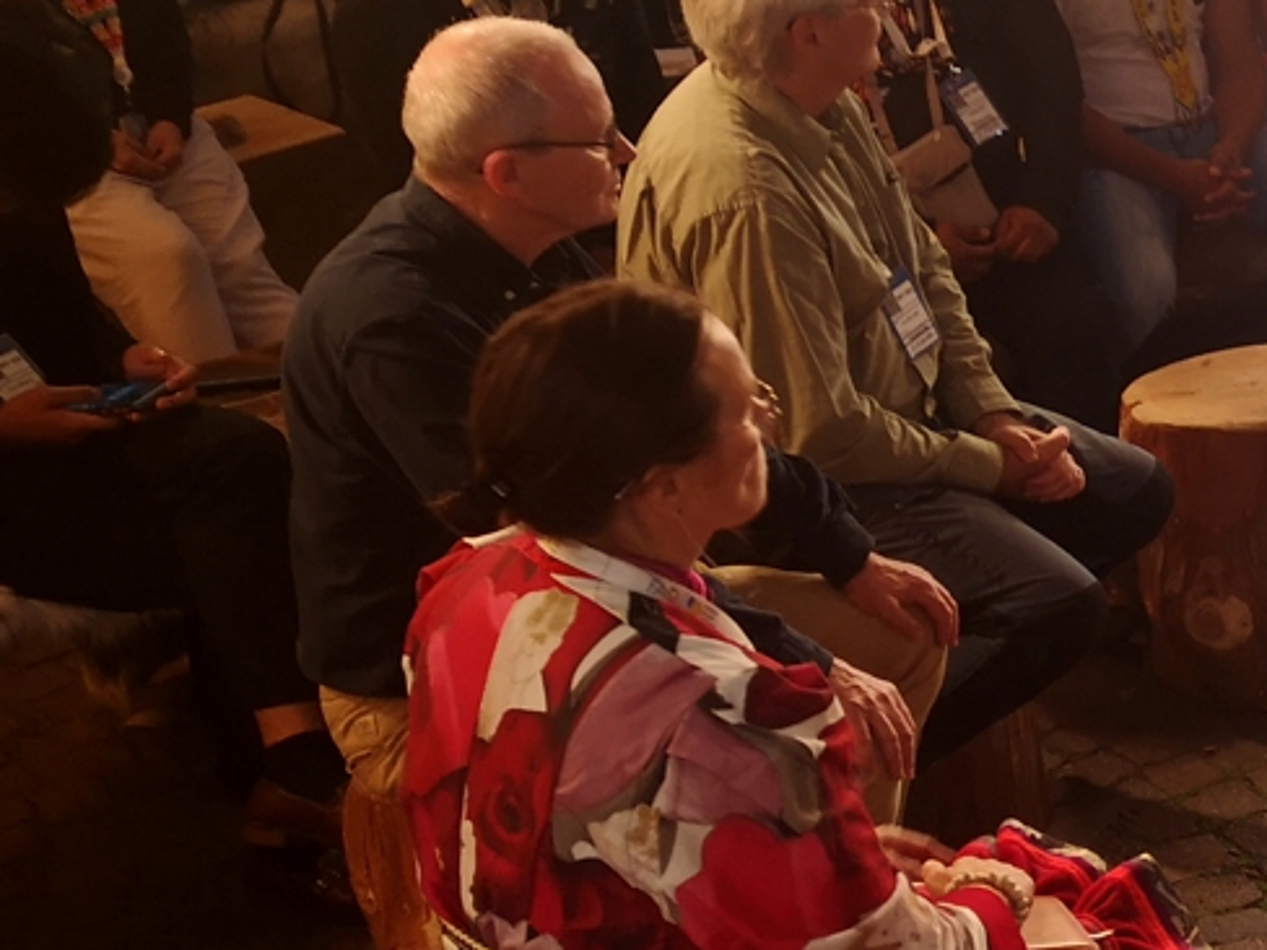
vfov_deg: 17.8
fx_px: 3038
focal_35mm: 83
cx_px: 1921
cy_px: 513
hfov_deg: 20.2
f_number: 1.8
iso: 80
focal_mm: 5.58
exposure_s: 1/50
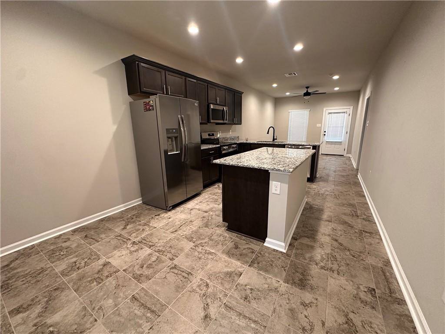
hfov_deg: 102.1
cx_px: 222
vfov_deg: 85.7
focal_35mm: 14
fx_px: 180
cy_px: 167
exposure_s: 1/60
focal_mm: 2.22
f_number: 2.2
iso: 400
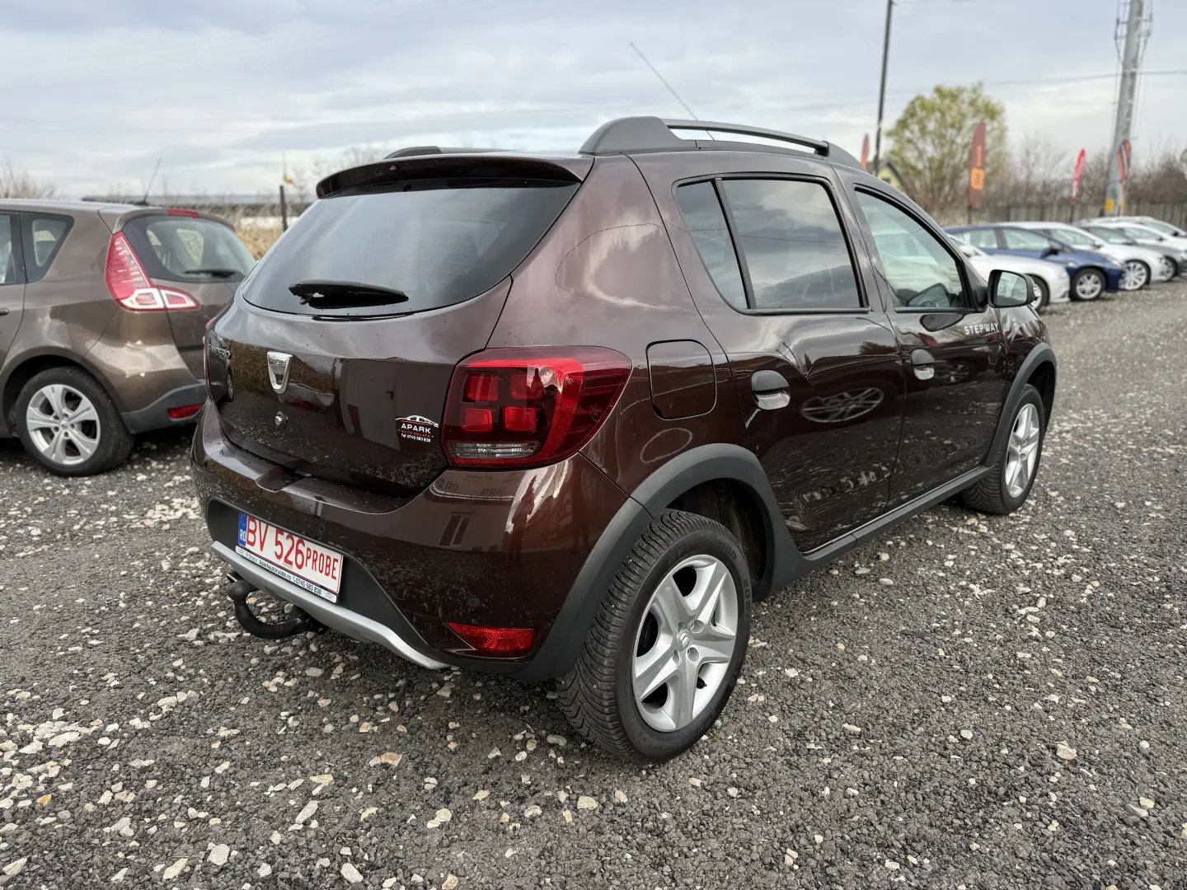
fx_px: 823
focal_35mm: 24
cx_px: 594
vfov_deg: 56.8
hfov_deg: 71.6
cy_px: 445
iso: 80
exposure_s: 1/385
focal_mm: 6.76
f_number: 1.78
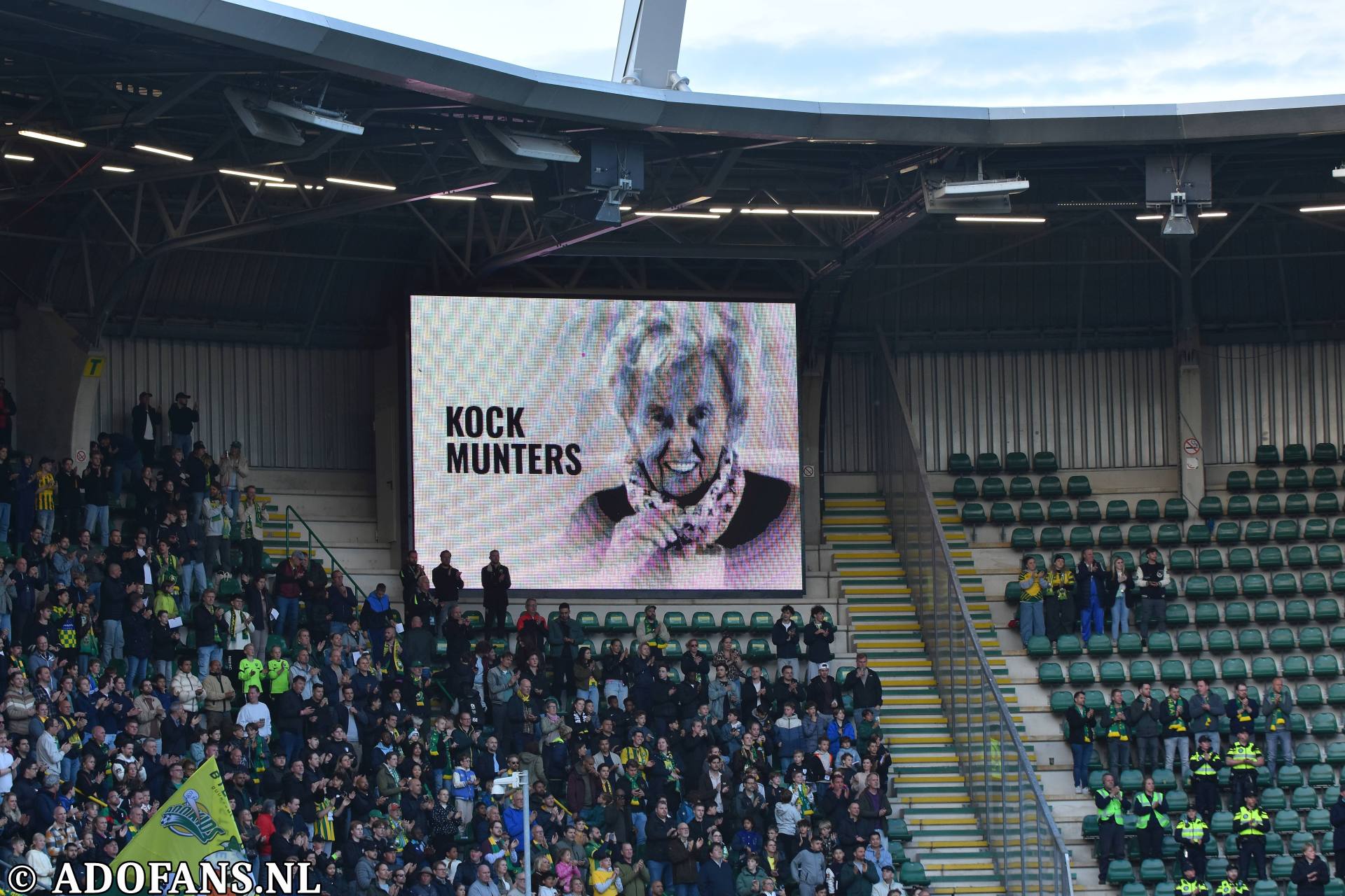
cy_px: 448
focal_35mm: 153
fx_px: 5716
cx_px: 672
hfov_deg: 13.4
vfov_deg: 9.0
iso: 400
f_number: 3.5
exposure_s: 1/250
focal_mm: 102
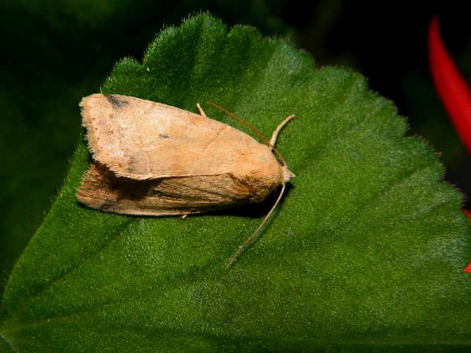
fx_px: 871
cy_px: 157
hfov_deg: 30.3
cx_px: 228
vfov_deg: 22.9
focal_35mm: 64
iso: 200
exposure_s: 1/30
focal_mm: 10.2
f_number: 10.7
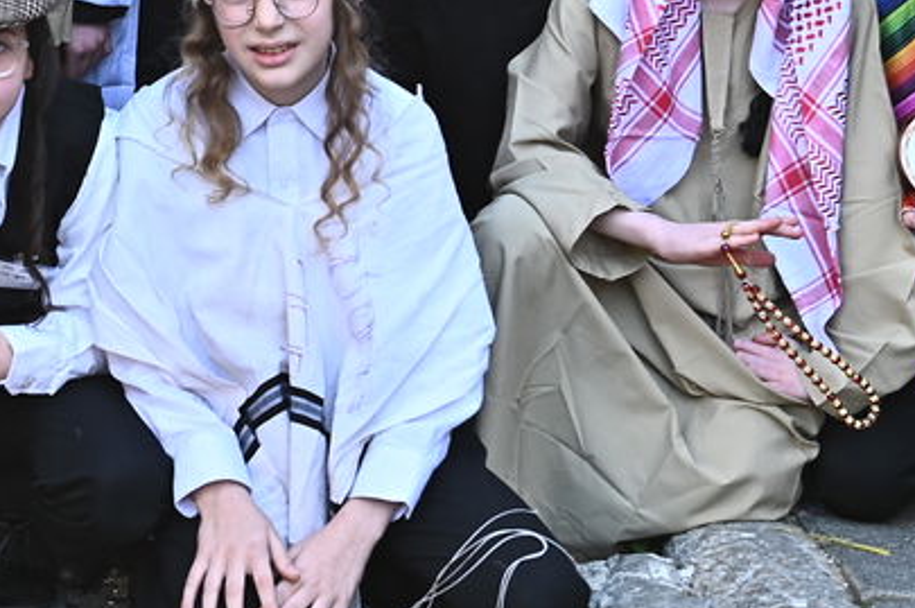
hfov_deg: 12.2
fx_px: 4214
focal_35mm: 166
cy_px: -179
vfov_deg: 8.1
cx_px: -88
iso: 400
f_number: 5.6
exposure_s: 1/200
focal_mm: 48
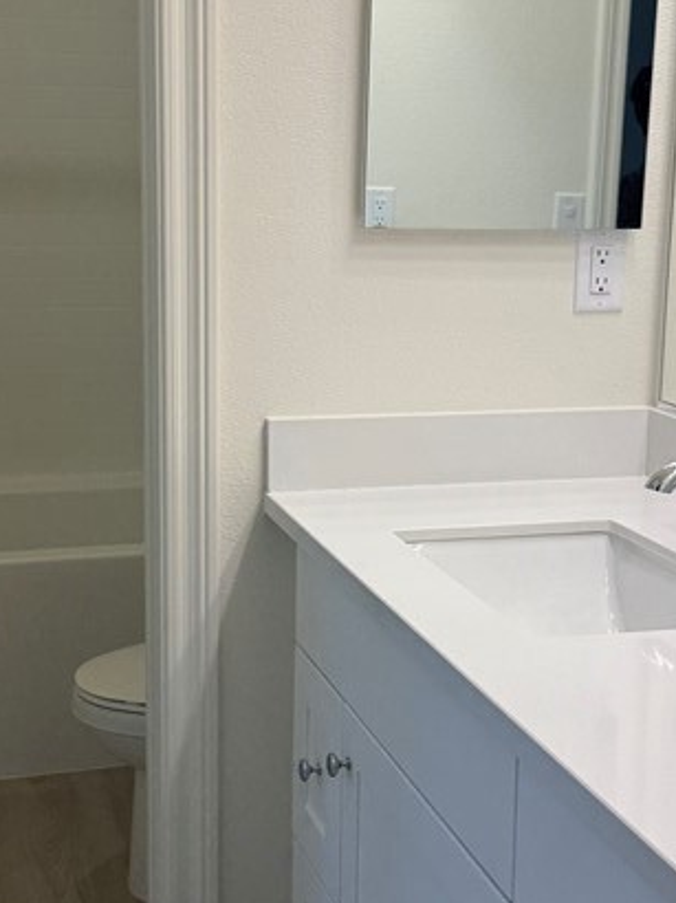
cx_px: 273
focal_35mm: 60
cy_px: 436
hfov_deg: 24.4
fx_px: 1564
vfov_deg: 32.2
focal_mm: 6.76
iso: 64
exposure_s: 1/203
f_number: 1.78
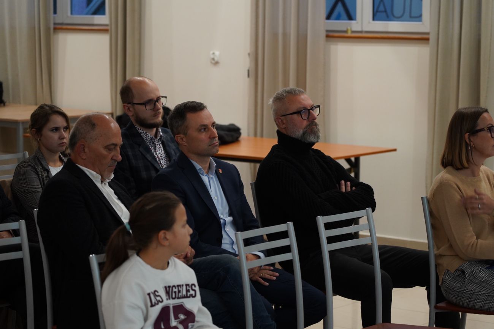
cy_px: 164
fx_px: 1441
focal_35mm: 105
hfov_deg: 19.5
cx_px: 247
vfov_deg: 13.0
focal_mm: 105
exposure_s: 1/100
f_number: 4
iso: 2500
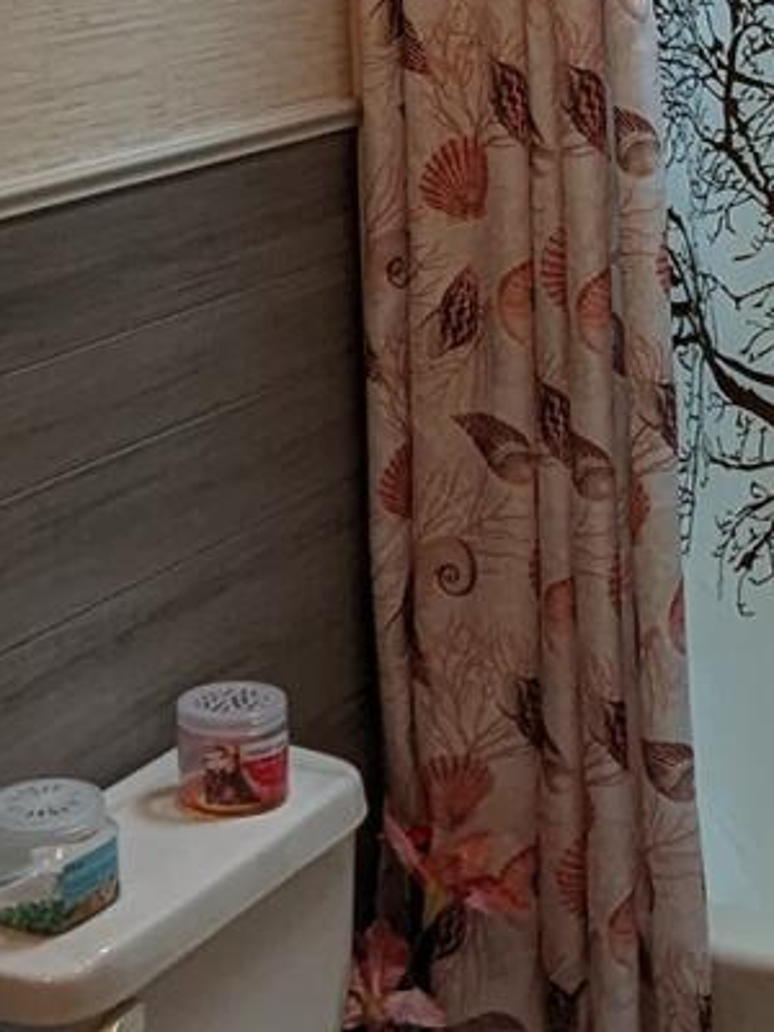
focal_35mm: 80
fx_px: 2385
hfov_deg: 18.4
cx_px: 524
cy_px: 188
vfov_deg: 24.0
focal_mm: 2.35
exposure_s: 1/120
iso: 76
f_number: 2.2
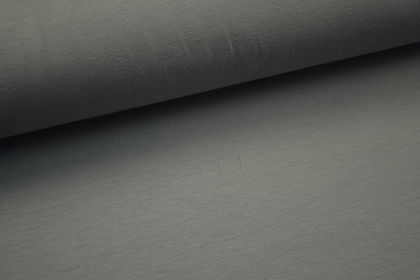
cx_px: 210
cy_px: 140
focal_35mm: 66
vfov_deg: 20.6
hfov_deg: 30.5
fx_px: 770
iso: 100
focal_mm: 44
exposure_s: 1/30
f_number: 5.3
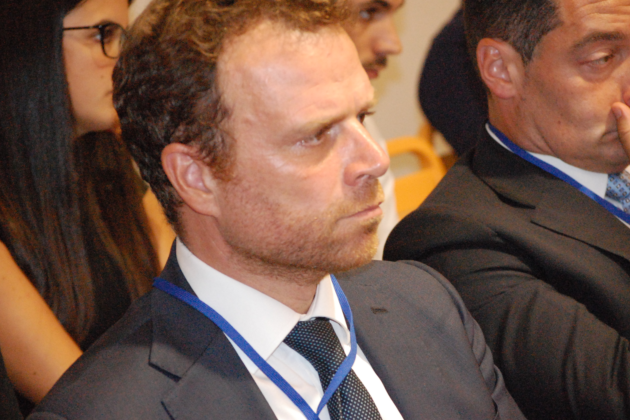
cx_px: 314
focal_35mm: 148
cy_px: 210
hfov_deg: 13.9
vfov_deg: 9.3
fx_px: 2590
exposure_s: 1/60
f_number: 5.6
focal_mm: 98
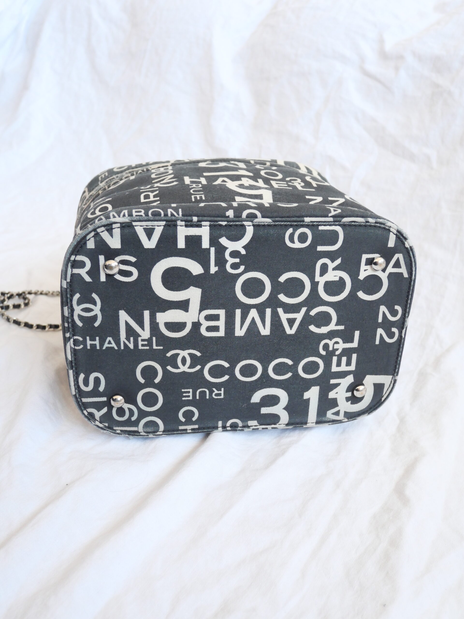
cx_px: 232
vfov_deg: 56.8
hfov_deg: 44.2
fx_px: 572
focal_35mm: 32
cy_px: 310
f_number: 3.9
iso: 1250
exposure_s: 1/60
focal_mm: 16
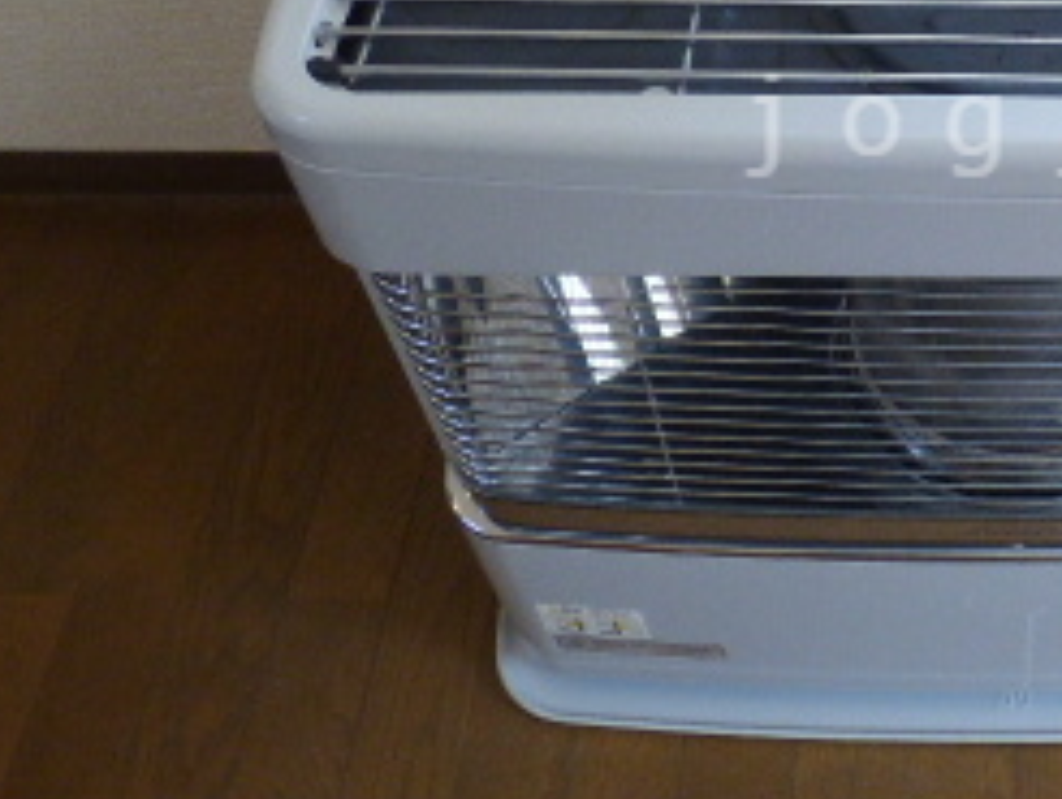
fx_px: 1597
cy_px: 125
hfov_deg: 33.9
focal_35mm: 52
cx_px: 1040
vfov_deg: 27.3
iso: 250
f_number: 2.8
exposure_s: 1/60
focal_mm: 3.58
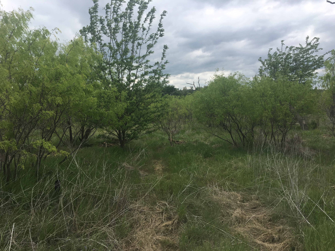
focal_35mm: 29
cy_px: 126
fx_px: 281
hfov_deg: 61.7
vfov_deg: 48.2
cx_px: 168
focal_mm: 4.15
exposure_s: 1/1326
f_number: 2.2
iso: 25
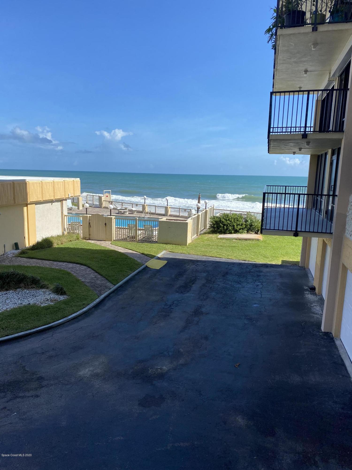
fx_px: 353
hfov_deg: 53.1
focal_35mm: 26
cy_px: 235
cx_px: 176
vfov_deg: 67.3
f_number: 1.8
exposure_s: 1/2315
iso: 32
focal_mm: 4.25
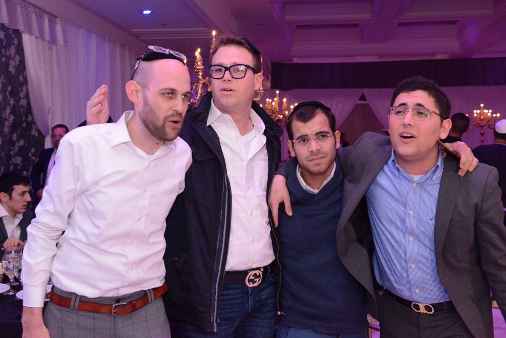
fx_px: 675
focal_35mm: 48
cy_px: 169
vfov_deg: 28.1
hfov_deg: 41.1
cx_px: 253
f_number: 6.3
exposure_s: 1/100
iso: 6400
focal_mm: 48
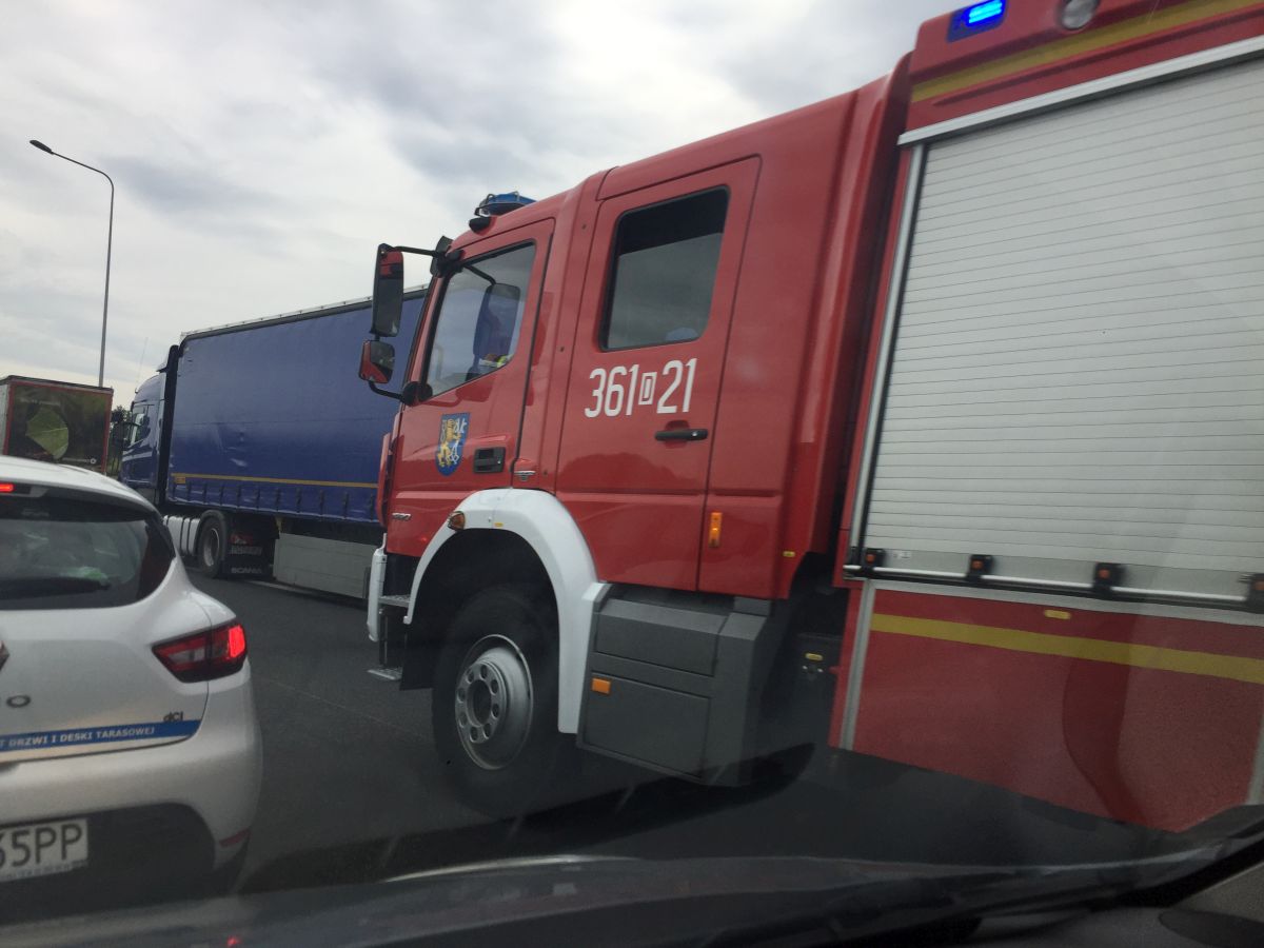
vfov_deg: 48.2
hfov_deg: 61.7
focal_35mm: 29
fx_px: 1059
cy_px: 474
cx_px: 632
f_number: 2.2
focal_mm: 4.15
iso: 32
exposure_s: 1/719
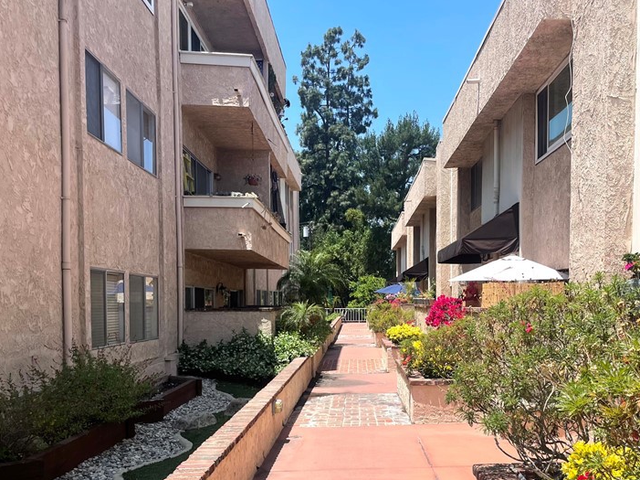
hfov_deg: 48.6
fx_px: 702
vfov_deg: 37.1
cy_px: 335
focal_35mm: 38
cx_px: 392
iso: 32
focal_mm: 4.2
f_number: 1.6
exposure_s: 1/3040
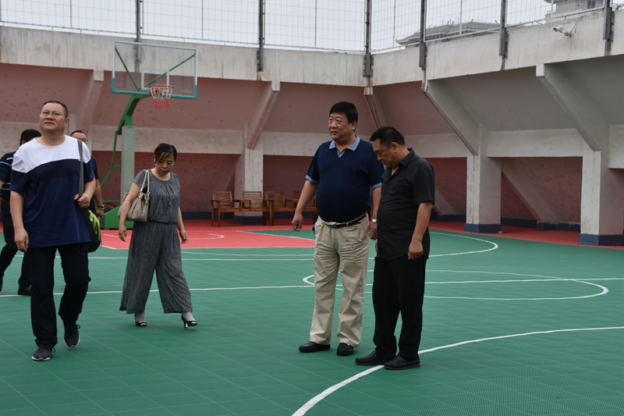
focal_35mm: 66
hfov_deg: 30.5
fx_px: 1144
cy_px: 208
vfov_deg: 20.6
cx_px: 312
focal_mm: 44
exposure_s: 1/500
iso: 560
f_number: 8
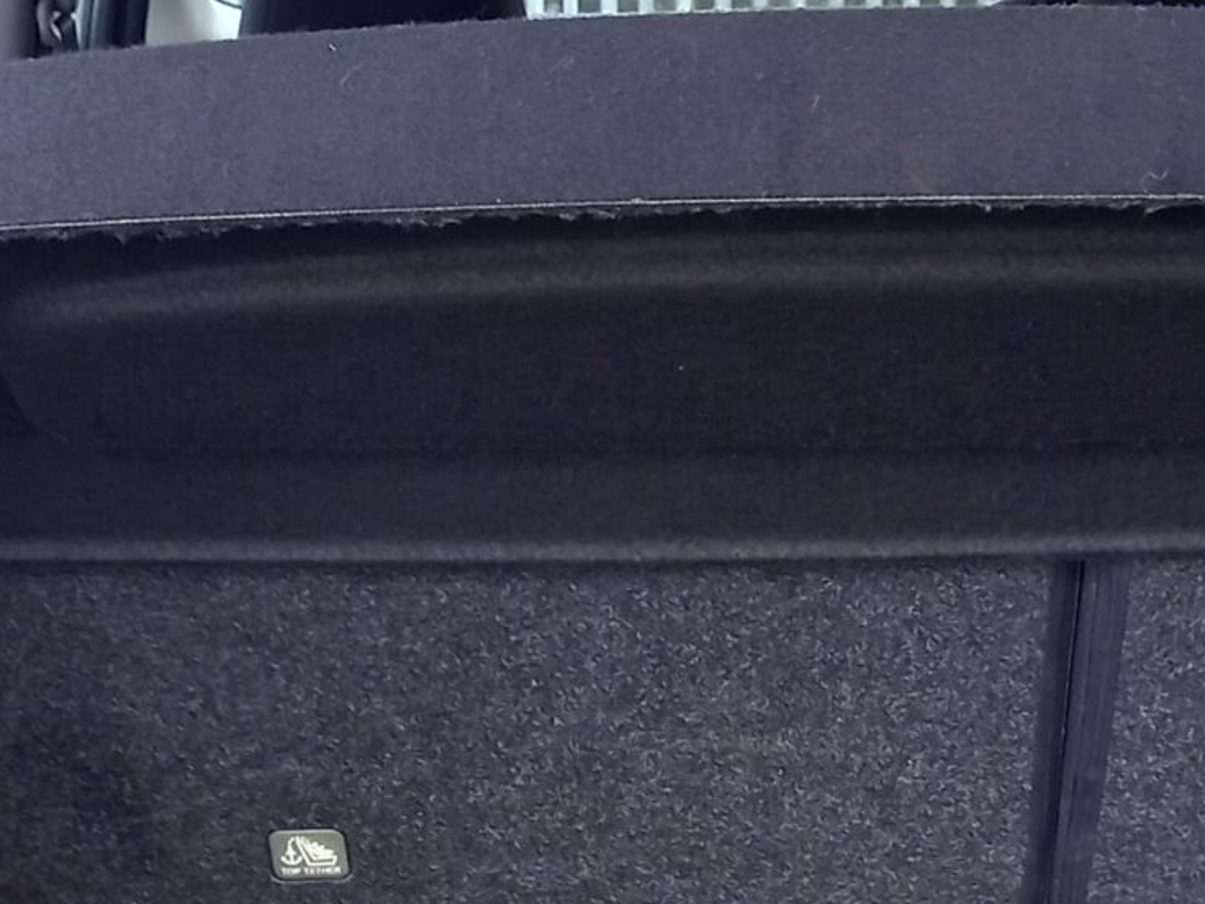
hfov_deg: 22.4
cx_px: 791
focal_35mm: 87
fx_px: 3029
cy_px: 1164
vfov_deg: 16.1
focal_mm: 4.6
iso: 160
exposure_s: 1/60
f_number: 2
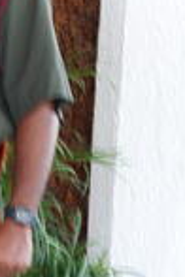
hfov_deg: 2.1
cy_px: 126
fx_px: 5018
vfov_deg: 3.2
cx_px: -147
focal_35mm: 651
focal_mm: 100
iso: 200
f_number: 8
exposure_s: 1/15
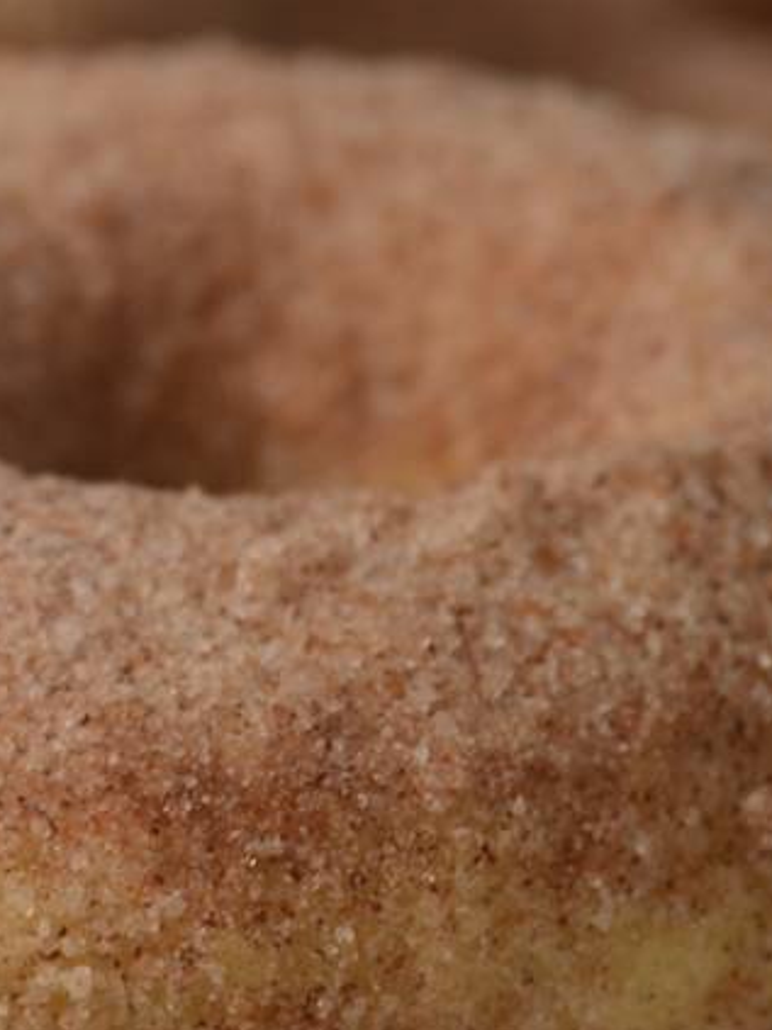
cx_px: -324
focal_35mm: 457
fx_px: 13610
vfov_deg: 4.3
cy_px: 674
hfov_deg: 3.2
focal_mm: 105
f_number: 5.6
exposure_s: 1/125
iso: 100
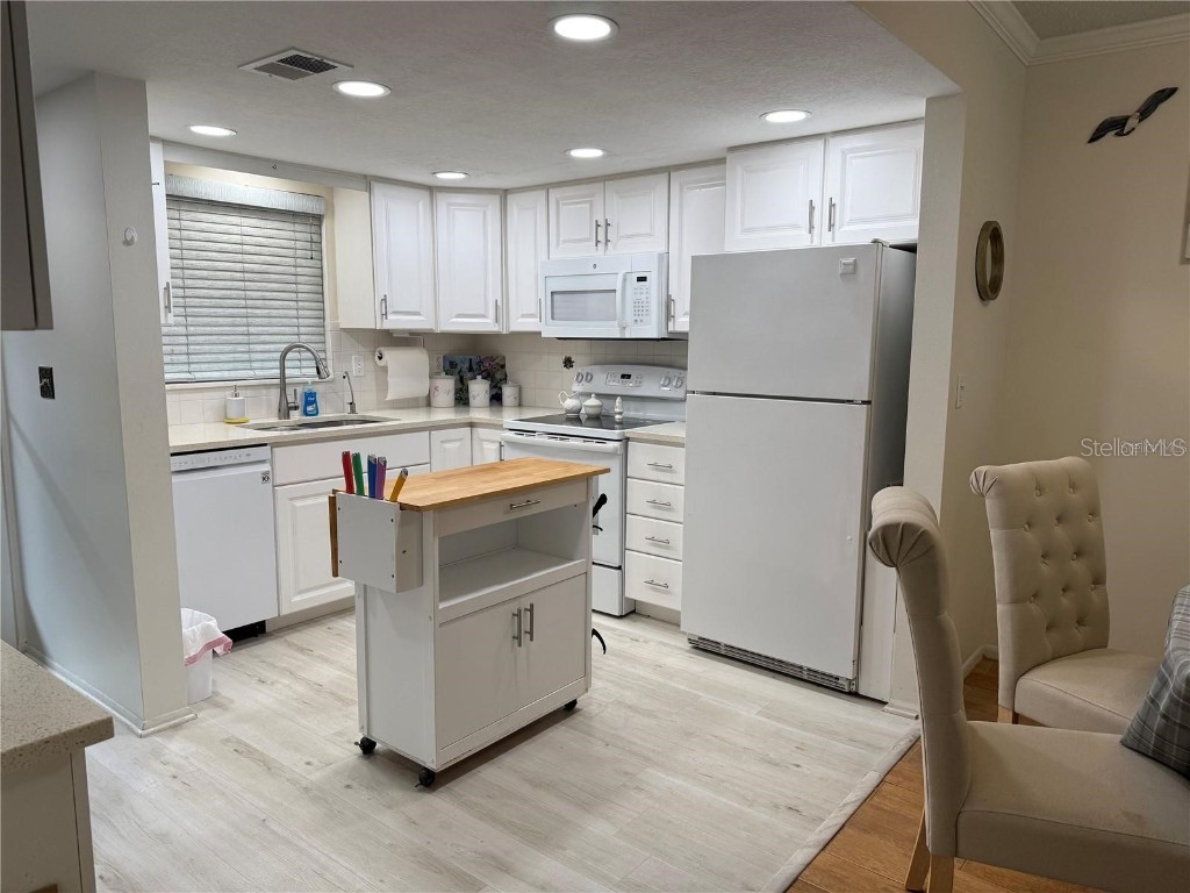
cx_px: 595
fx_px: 825
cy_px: 446
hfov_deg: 71.6
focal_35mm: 24
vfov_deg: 56.8
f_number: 1.78
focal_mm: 6.76
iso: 100
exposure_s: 1/232
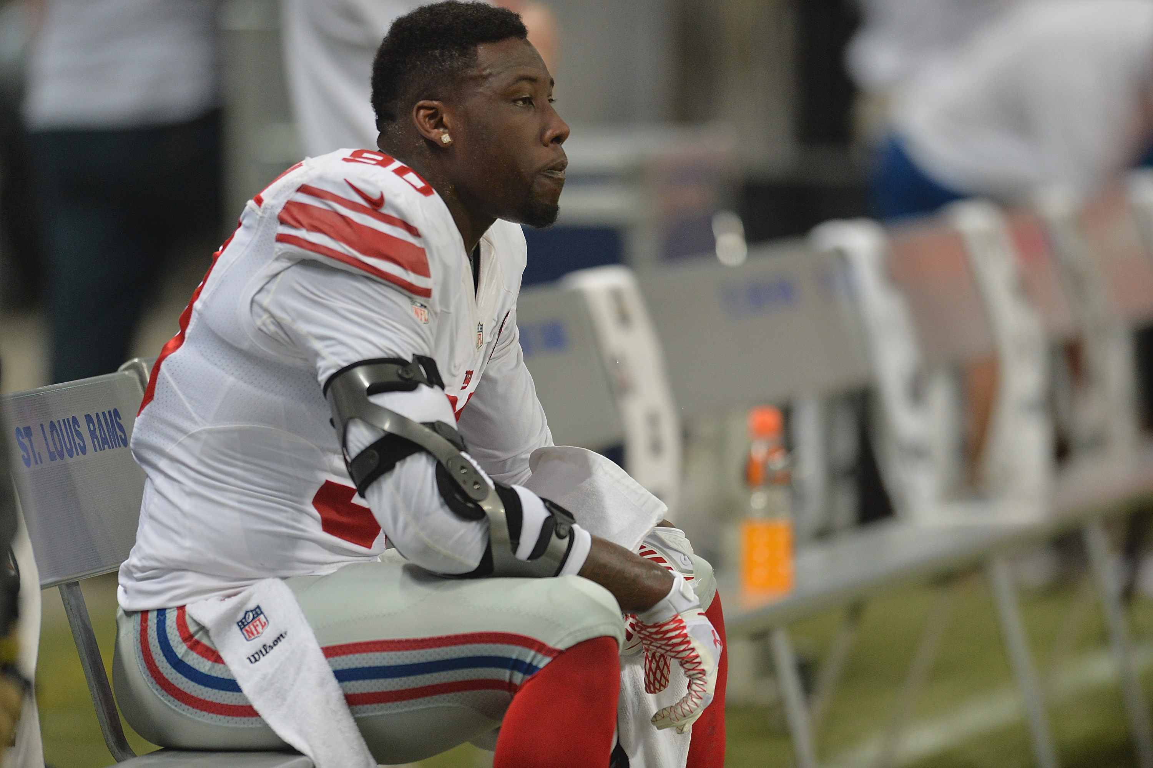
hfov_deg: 5.2
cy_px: 384
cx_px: 576
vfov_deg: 3.4
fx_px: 12804
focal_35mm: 400
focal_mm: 400
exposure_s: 1/2000
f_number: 2.8
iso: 3200
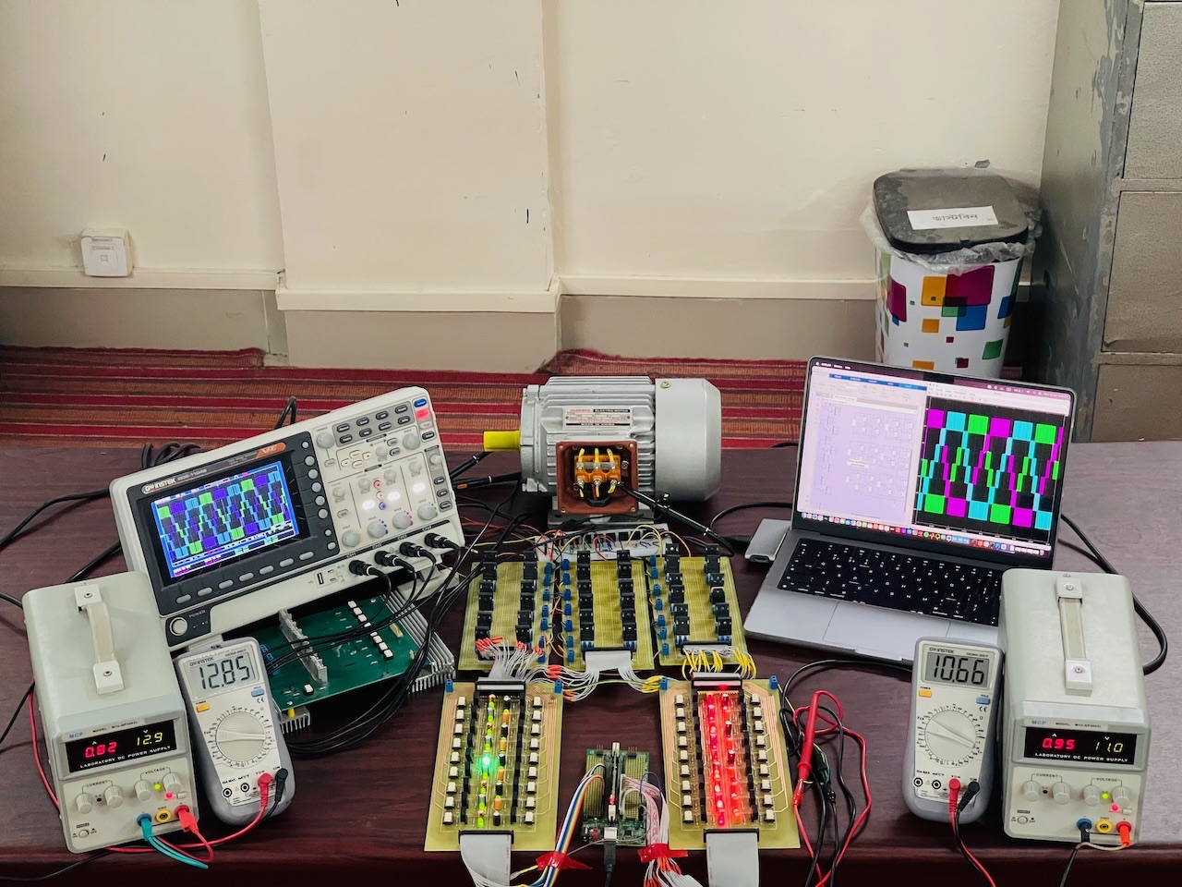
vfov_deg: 22.9
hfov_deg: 30.3
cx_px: 591
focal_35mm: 64
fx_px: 2185
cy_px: 444
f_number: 2.2
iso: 500
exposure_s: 1/50
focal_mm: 7.5
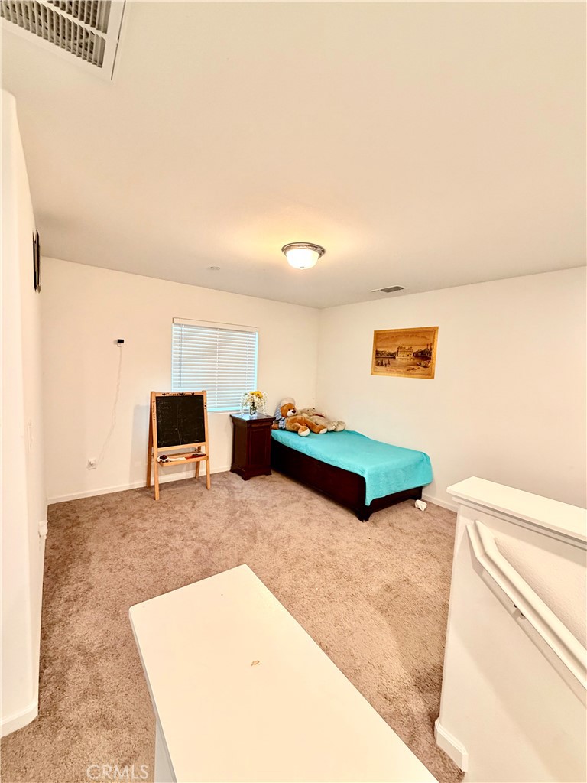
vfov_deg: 102.1
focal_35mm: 14
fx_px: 317
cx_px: 294
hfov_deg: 85.7
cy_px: 392
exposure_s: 1/60
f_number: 2.2
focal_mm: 2.22
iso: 500
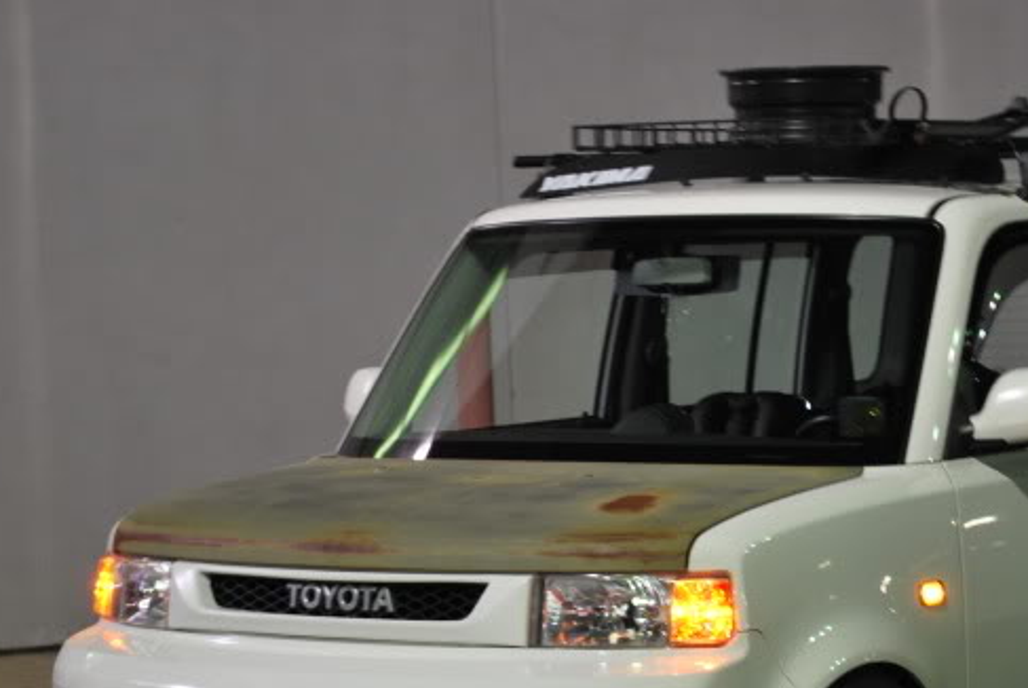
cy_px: 546
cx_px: 710
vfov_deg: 10.7
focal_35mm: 128
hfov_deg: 15.9
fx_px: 3659
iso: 200
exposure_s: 1/3
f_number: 5.6
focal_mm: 52
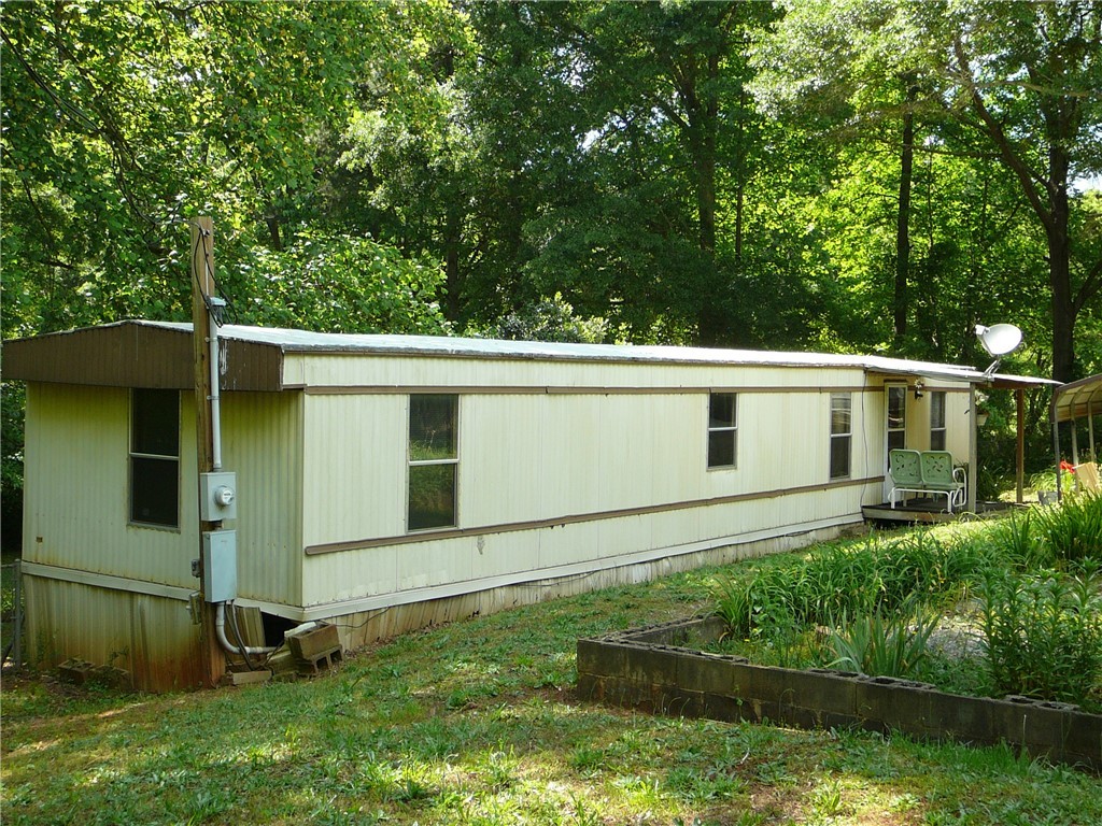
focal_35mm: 45
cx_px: 551
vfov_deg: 32.2
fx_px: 1433
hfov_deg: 42.1
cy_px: 413
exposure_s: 1/160
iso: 80
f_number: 3.2
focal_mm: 6.7
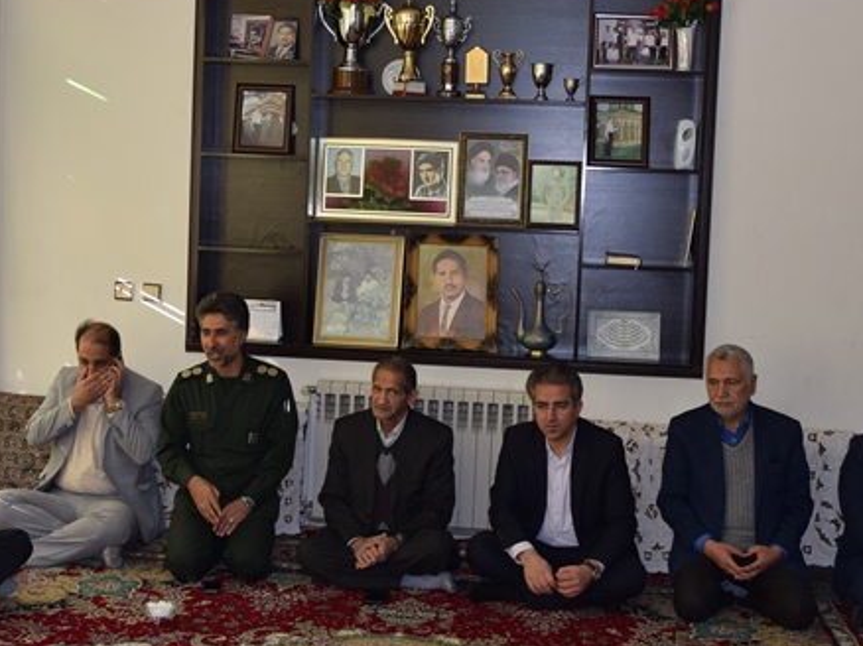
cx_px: 422
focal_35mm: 53
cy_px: 265
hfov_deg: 36.4
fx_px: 1313
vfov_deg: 27.6
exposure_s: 1/125
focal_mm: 25
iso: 360
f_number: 5.6
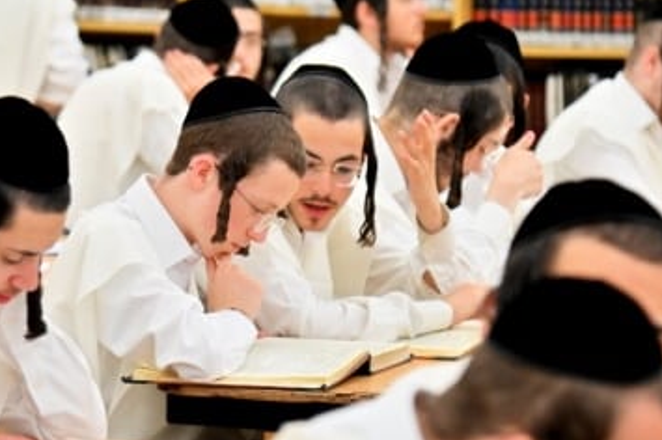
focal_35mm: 227
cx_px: 261
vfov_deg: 6.0
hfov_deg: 9.1
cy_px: 214
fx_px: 4170
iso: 1250
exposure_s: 1/320
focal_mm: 120
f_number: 4
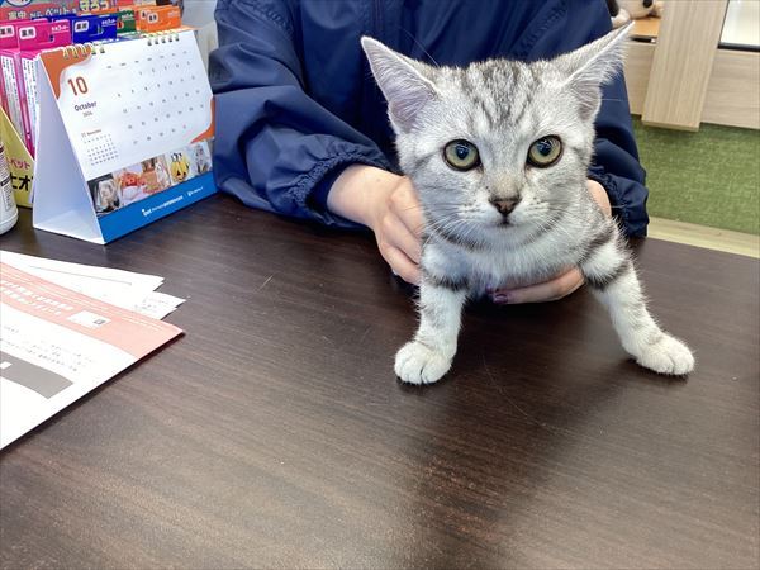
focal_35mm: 31
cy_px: 285
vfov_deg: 45.4
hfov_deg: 58.4
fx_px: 681
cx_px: 380
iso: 50
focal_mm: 3.3
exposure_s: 1/50
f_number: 2.4
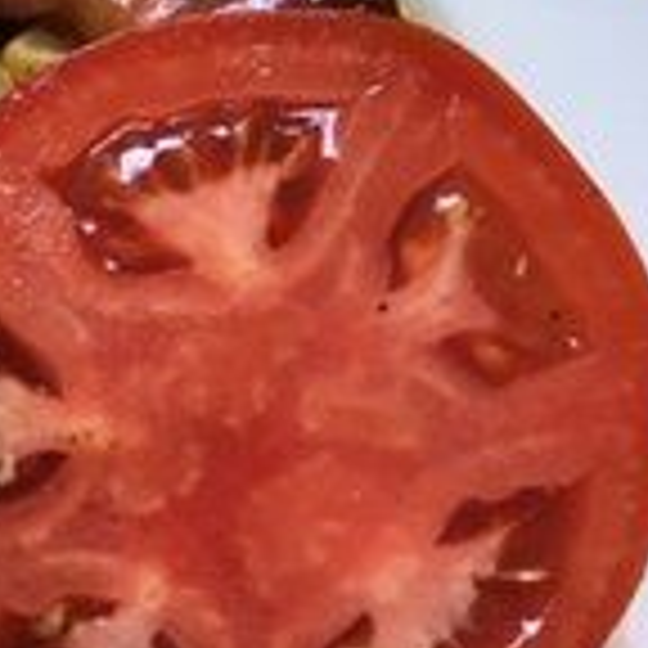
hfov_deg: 15.8
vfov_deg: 18.1
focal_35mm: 95
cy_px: 562
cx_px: -493
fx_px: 2012
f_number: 2.2
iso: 32
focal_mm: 4.15
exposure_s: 1/30
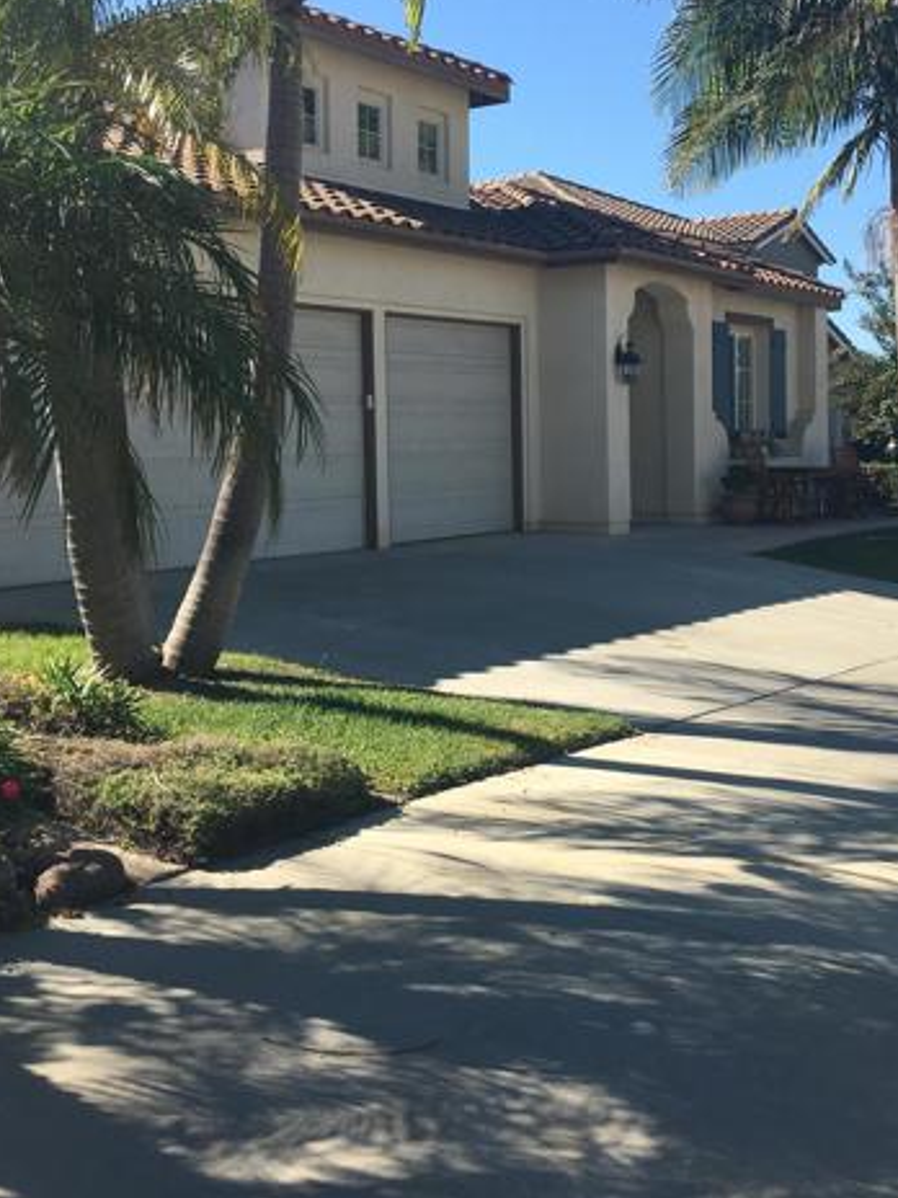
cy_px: 519
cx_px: 568
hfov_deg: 35.7
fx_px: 1384
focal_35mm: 40
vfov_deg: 46.7
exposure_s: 1/1131
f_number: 2.2
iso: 25
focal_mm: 4.15
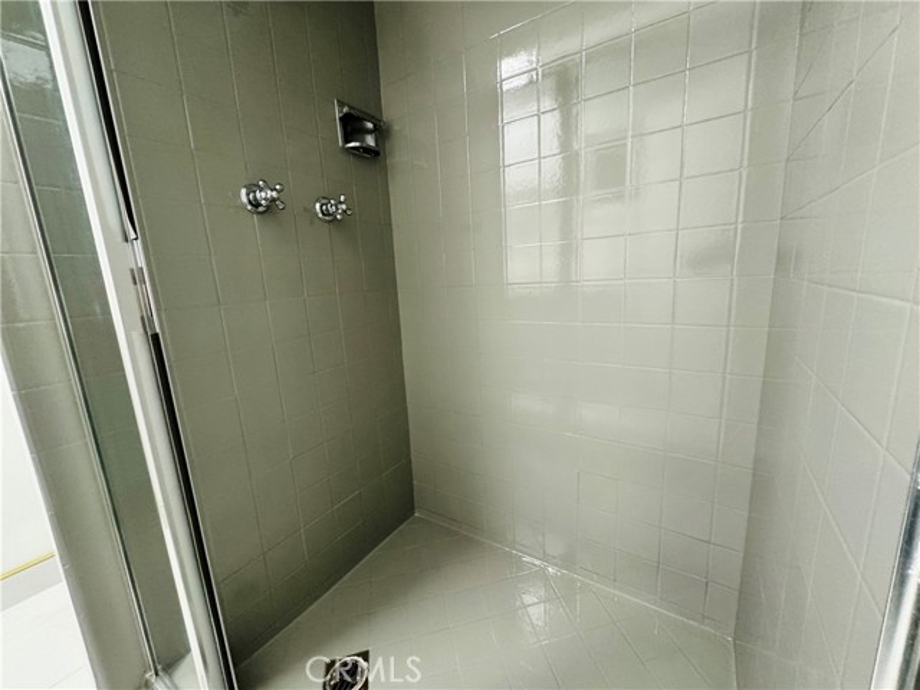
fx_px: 372
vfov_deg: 85.7
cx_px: 460
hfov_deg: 102.1
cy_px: 345
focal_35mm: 14
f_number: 2.2
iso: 500
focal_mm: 2.22
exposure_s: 1/60
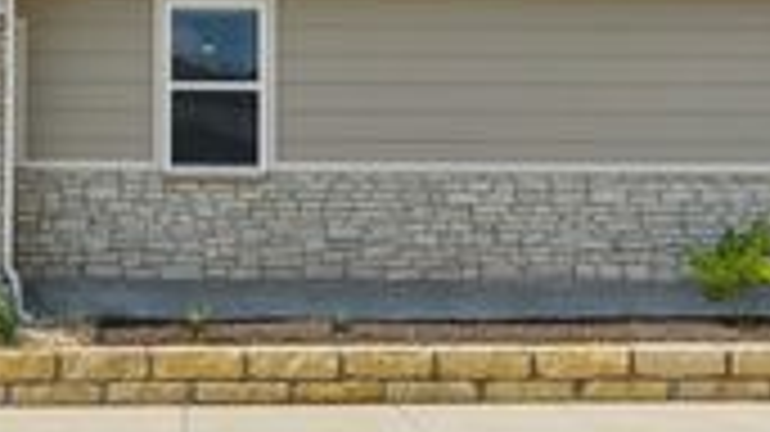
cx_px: 207
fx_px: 1000
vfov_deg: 24.4
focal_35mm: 49
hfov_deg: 41.1
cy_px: 189
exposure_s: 1/400
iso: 100
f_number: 8
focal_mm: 16
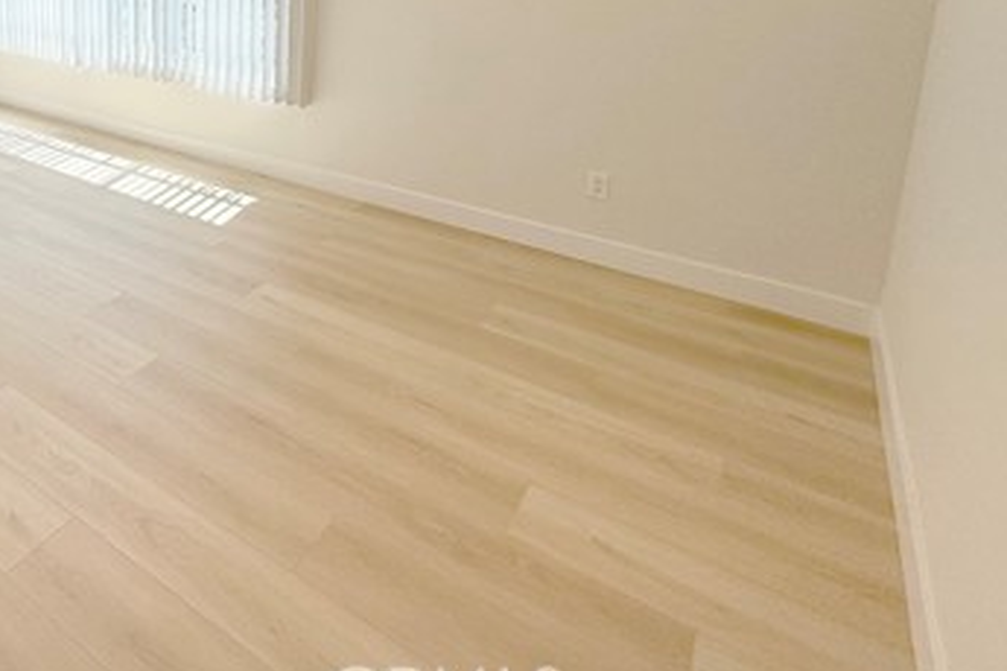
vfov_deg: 42.8
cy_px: 35
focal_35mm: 27
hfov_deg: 59.2
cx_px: 134
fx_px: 755
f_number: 2.2
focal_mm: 2.22
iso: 50
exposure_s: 1/335
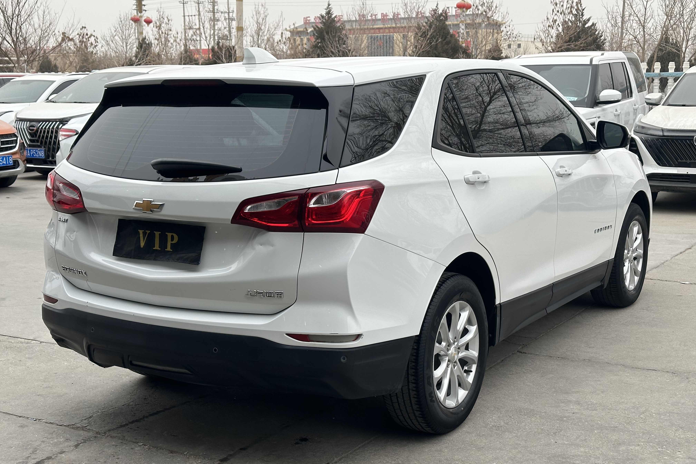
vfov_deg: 27.0
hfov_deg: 39.6
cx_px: 348
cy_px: 252
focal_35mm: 50
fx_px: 967
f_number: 1.78
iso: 64
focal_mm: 6.86
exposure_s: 1/651
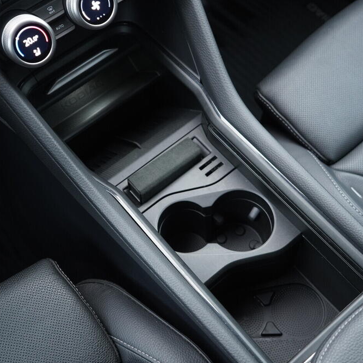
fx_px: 558
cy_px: 185
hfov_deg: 36.1
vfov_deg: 36.1
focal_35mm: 47
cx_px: 184
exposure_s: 1/40
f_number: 2.8
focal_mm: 24
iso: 500
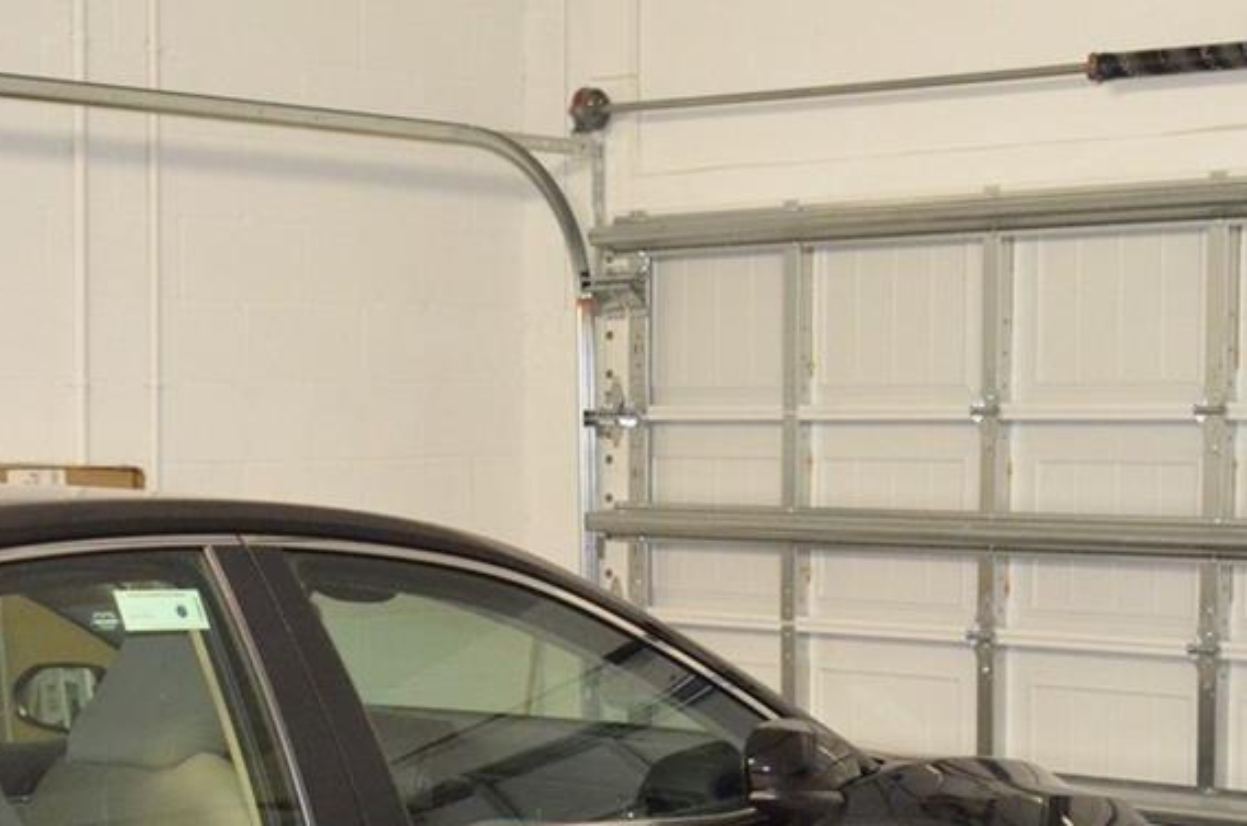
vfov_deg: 17.6
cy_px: 706
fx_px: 2627
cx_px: 564
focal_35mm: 76
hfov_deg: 26.7
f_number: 3.5
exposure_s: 1/60
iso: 3200
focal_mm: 18
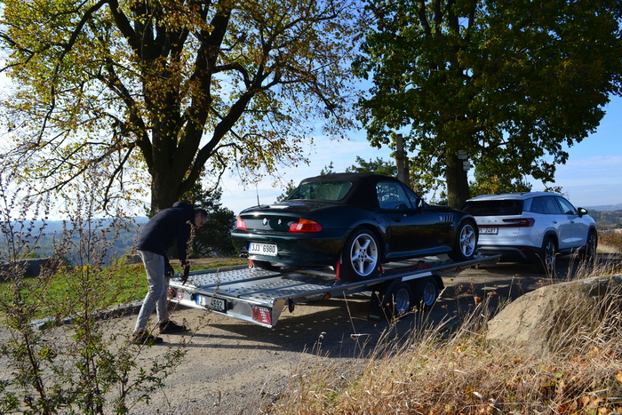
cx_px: 311
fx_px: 467
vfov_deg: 47.9
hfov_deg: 67.4
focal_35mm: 27
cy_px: 208
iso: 400
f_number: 11
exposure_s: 1/400
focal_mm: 18
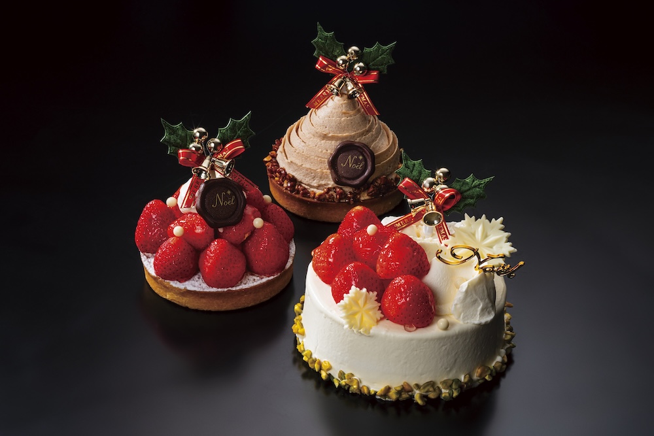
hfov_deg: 22.6
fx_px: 1635
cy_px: 218
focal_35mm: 90
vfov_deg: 15.2
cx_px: 327
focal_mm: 90
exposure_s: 1/125
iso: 200
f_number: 20
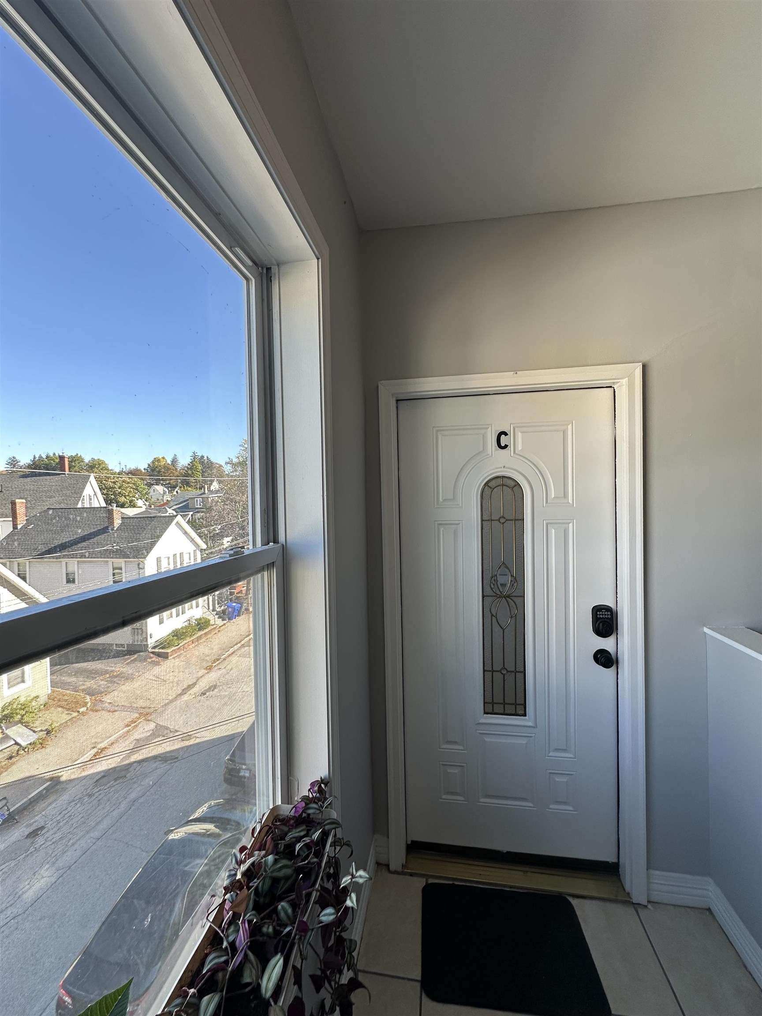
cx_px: 381
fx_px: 411
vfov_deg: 102.1
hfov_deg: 85.7
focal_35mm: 14
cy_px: 508
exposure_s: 1/120
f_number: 2.2
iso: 50
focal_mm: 2.22
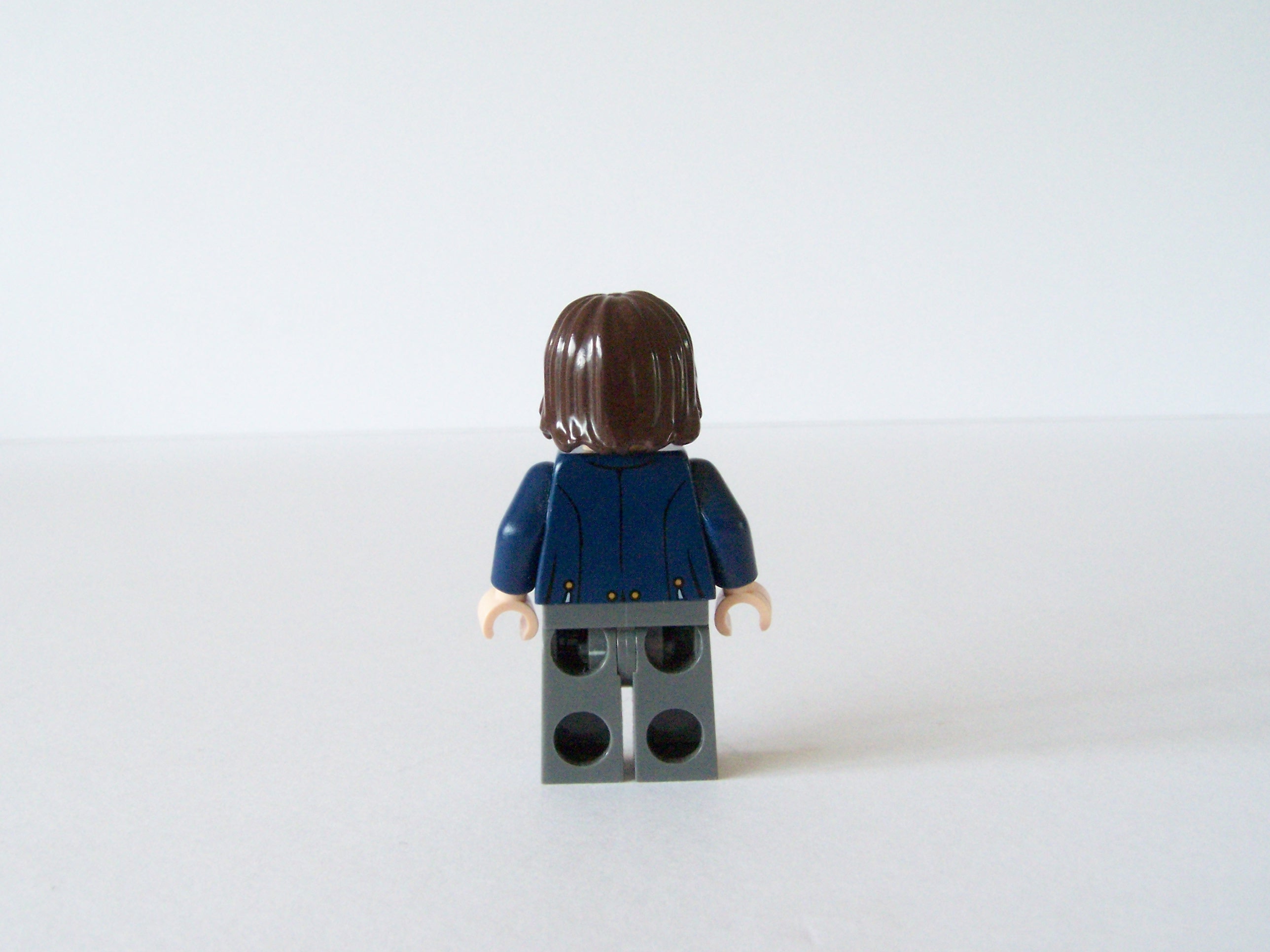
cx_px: 635
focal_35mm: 43
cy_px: 476
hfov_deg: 43.9
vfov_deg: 33.6
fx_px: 1578
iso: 400
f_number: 6.3
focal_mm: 7.1
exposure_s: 1/6
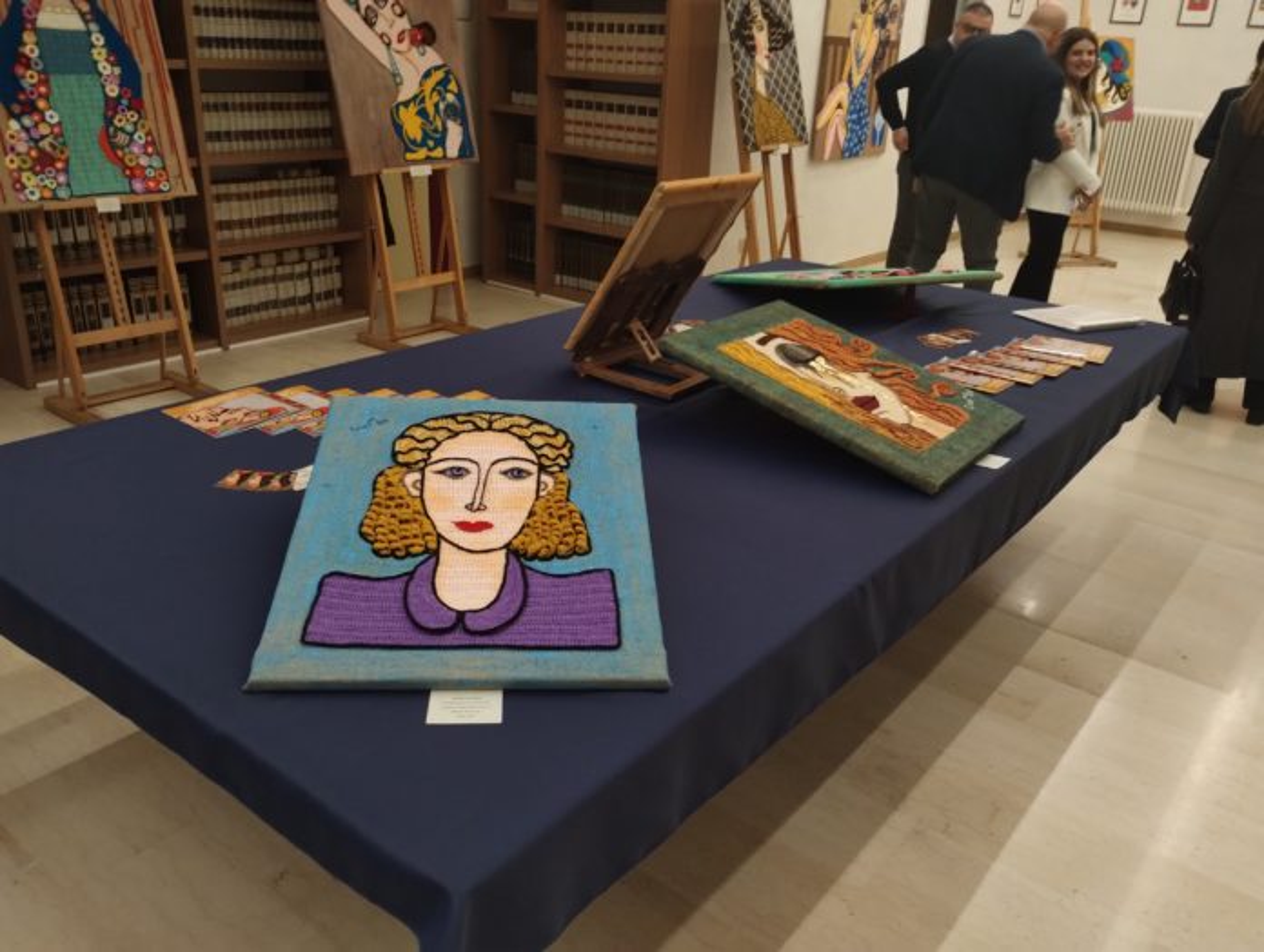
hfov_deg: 63.4
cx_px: 632
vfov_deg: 49.9
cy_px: 476
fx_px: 1024
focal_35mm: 28
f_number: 1.8
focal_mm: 4.27
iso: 741
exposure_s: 1/30
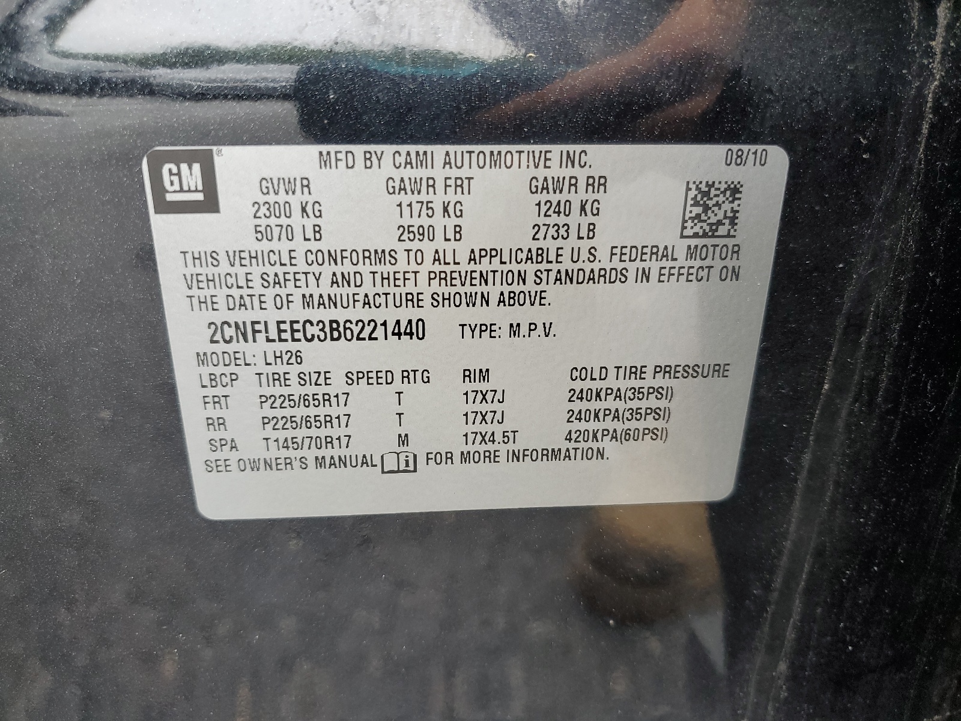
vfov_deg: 53.1
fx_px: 722
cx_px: 480
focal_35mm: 26
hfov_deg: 67.3
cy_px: 360
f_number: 1.5
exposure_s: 1/120
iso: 59
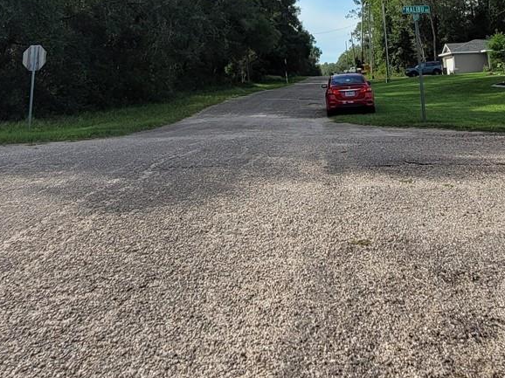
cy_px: -43
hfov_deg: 51.3
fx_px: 525
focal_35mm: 36
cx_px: 273
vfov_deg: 34.1
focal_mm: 1.74
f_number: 2.2
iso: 40
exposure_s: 1/1332
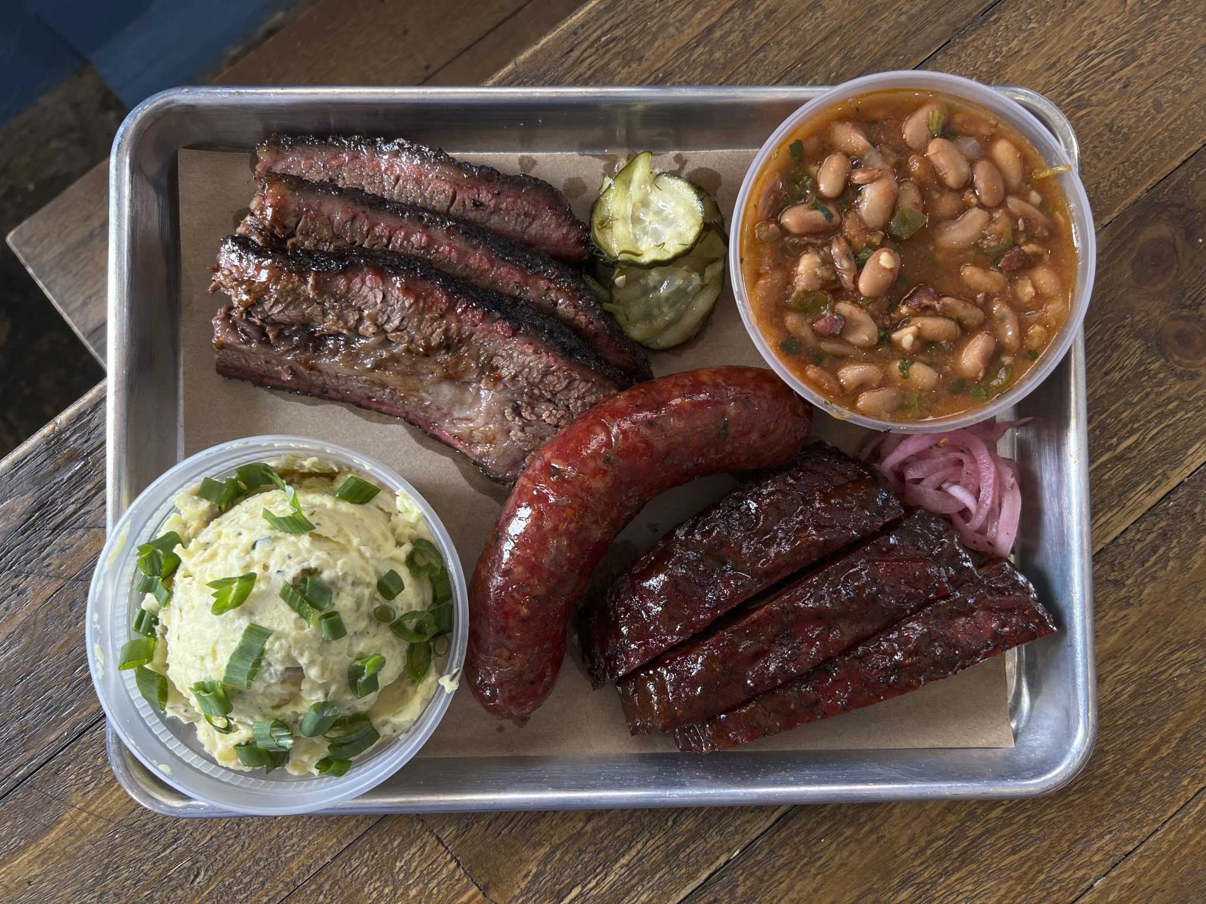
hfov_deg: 67.3
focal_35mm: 26
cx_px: 603
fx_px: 906
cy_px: 452
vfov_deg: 53.1
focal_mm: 5.7
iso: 40
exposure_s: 1/120
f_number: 1.5
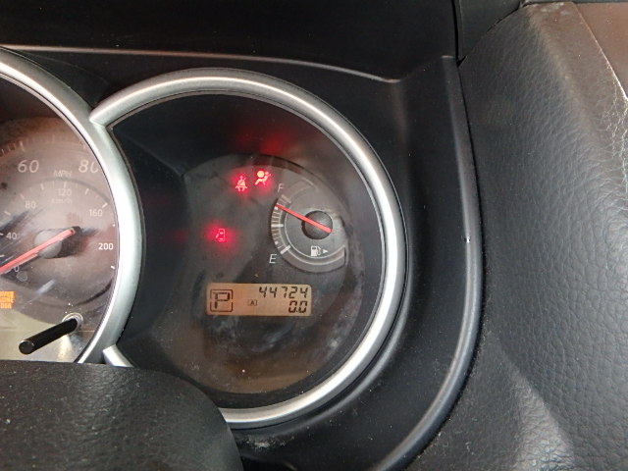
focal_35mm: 21
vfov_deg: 63.4
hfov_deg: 79.0
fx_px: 381
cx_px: 314
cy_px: 236
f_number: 6
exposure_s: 1/30
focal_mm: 3.7
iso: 640
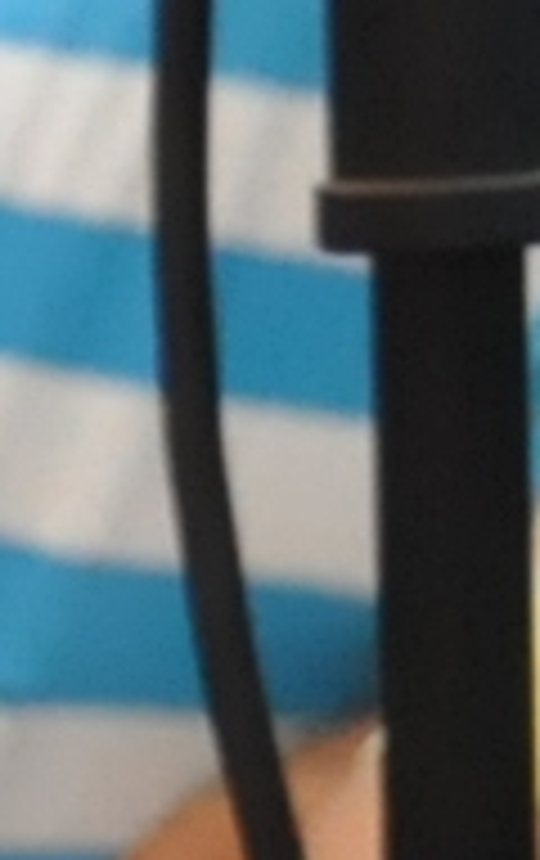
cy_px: -1819
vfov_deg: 2.4
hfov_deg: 1.5
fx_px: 20057
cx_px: 4203
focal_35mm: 855
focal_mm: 50
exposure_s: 1/100
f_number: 5
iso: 2000
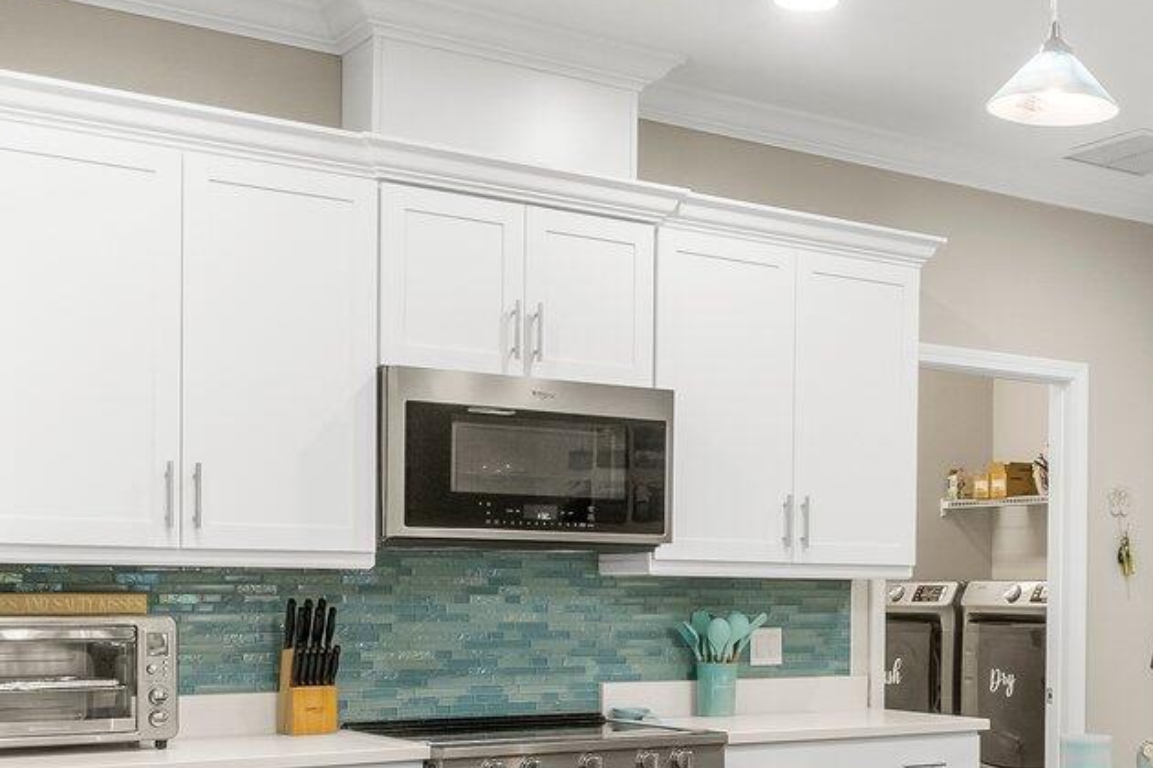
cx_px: 908
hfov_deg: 36.0
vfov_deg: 24.7
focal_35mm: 54
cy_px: 641
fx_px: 1717
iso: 400
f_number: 9
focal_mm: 11
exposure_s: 1/13
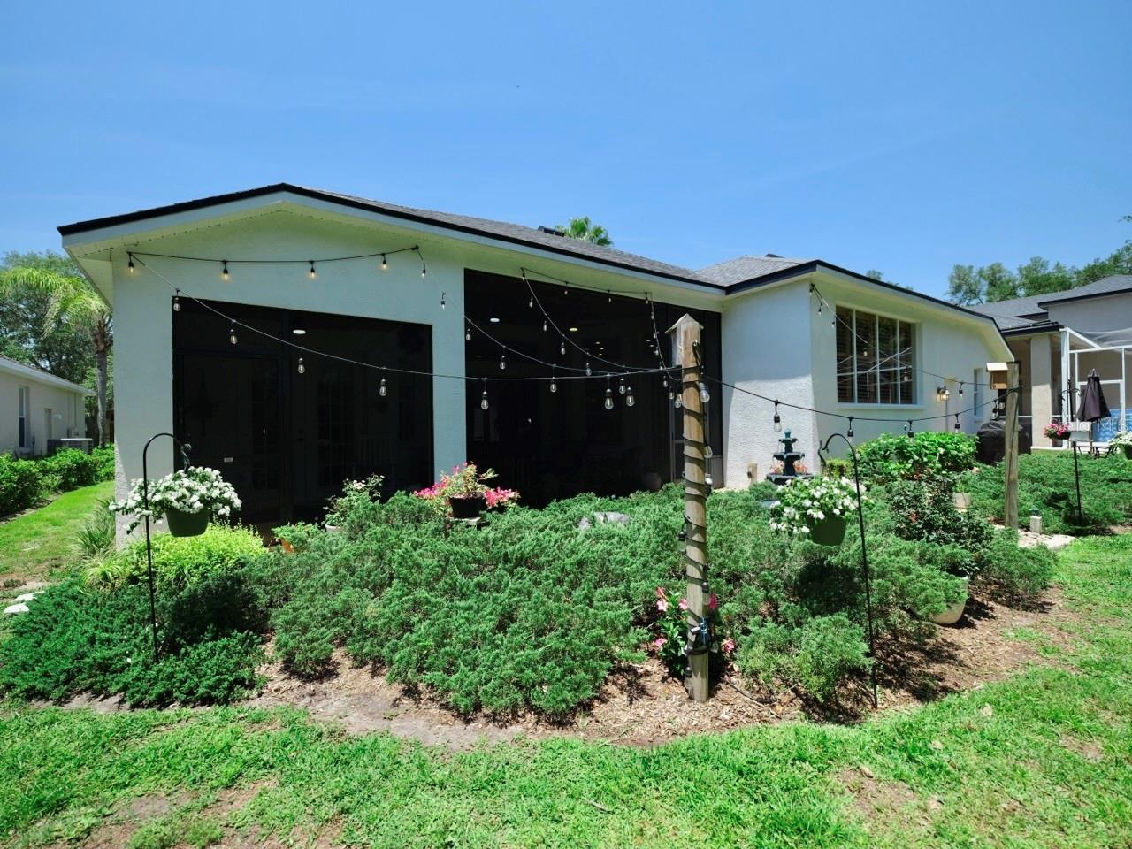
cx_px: 566
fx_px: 523
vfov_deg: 78.1
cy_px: 424
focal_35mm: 16
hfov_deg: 94.5
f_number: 4
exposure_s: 1/2000
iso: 500
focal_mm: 20
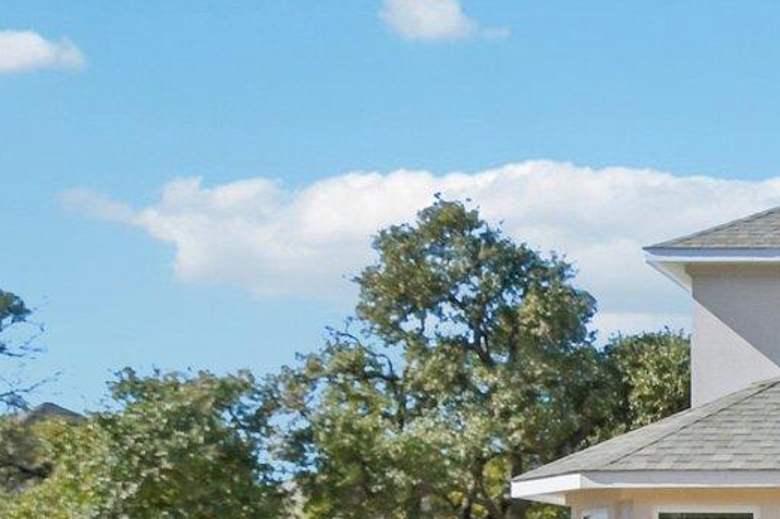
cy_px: 559
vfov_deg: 21.9
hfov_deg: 26.8
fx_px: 1278
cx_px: 1094
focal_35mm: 59
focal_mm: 10
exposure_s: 1/1250
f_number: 8
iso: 400
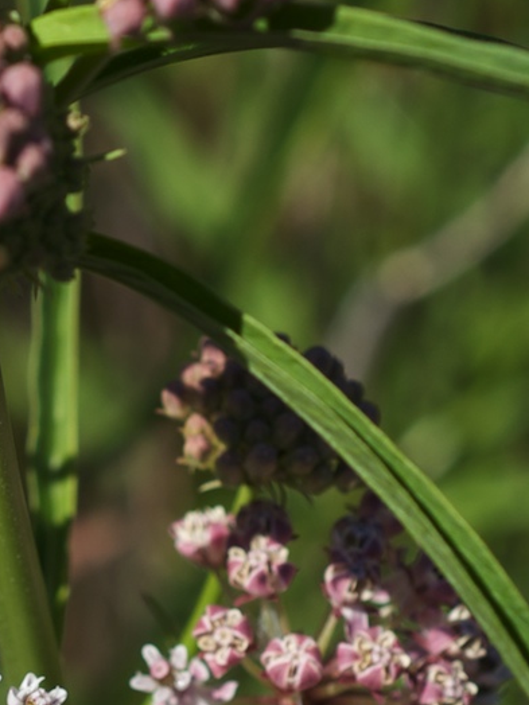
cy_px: 455
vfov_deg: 7.5
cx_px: 84
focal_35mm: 264
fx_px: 5379
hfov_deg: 5.6
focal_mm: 60
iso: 100
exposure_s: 1/500
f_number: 7.1
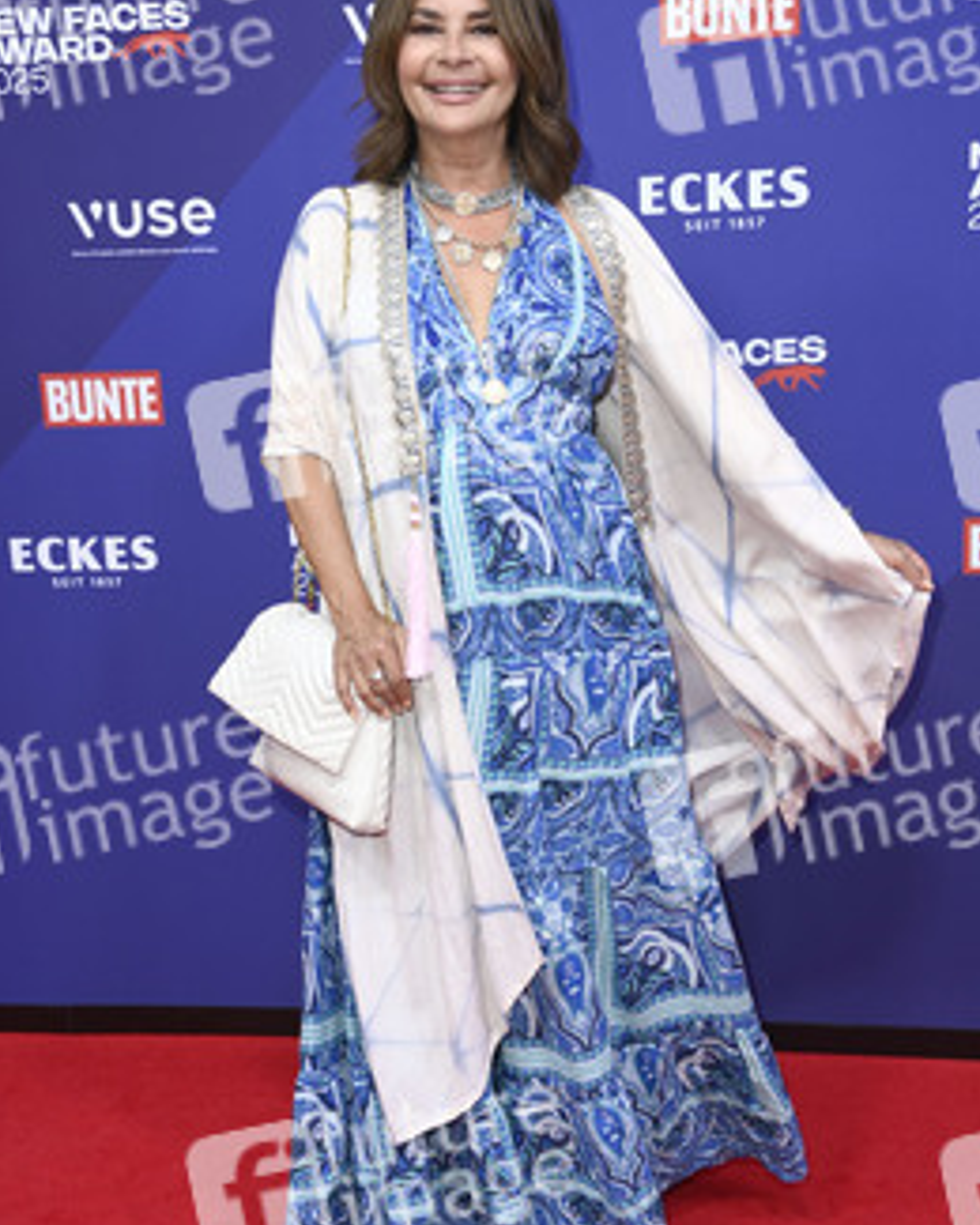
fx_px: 1885
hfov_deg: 29.1
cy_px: 611
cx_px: 490
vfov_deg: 36.0
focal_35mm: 52
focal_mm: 45
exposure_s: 1/200
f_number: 5.6
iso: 800
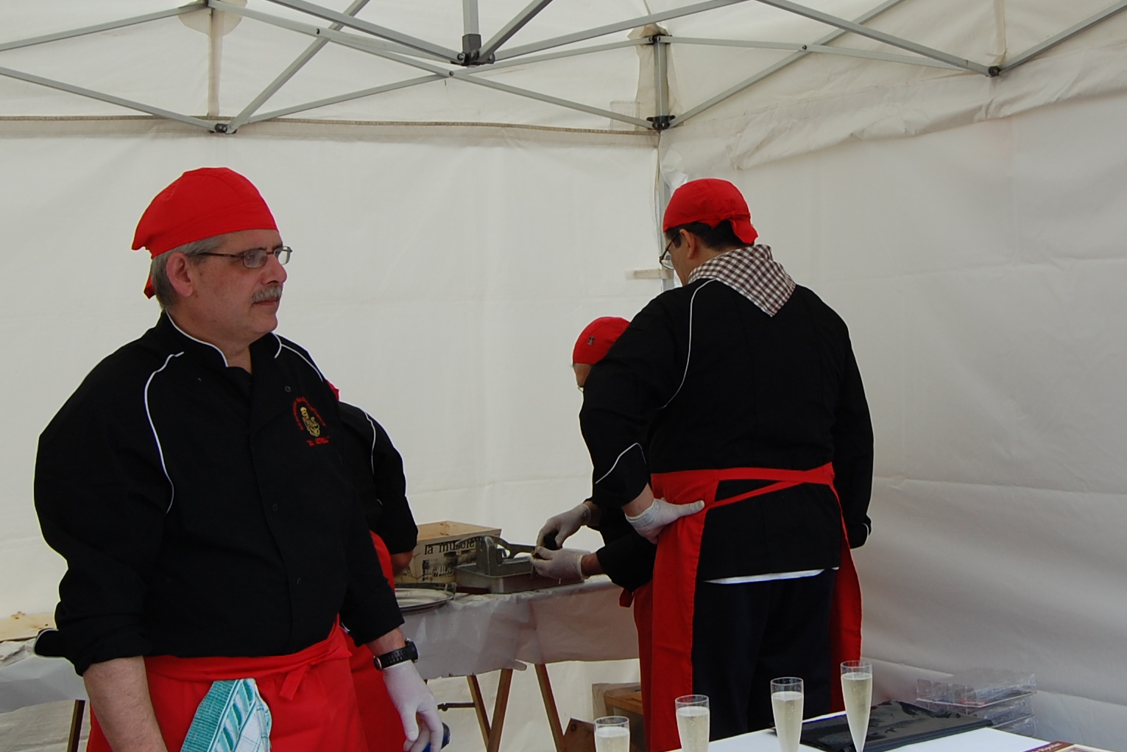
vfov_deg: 25.4
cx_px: 674
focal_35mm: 53
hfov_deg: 37.4
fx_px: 1659
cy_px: 273
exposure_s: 1/250
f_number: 8
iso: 200
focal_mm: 18
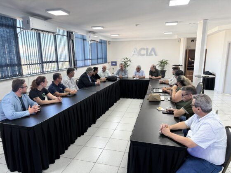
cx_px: 116
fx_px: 160
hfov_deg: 71.6
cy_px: 86
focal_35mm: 24
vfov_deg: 56.8
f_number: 1.78
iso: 160
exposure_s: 1/120
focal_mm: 6.76
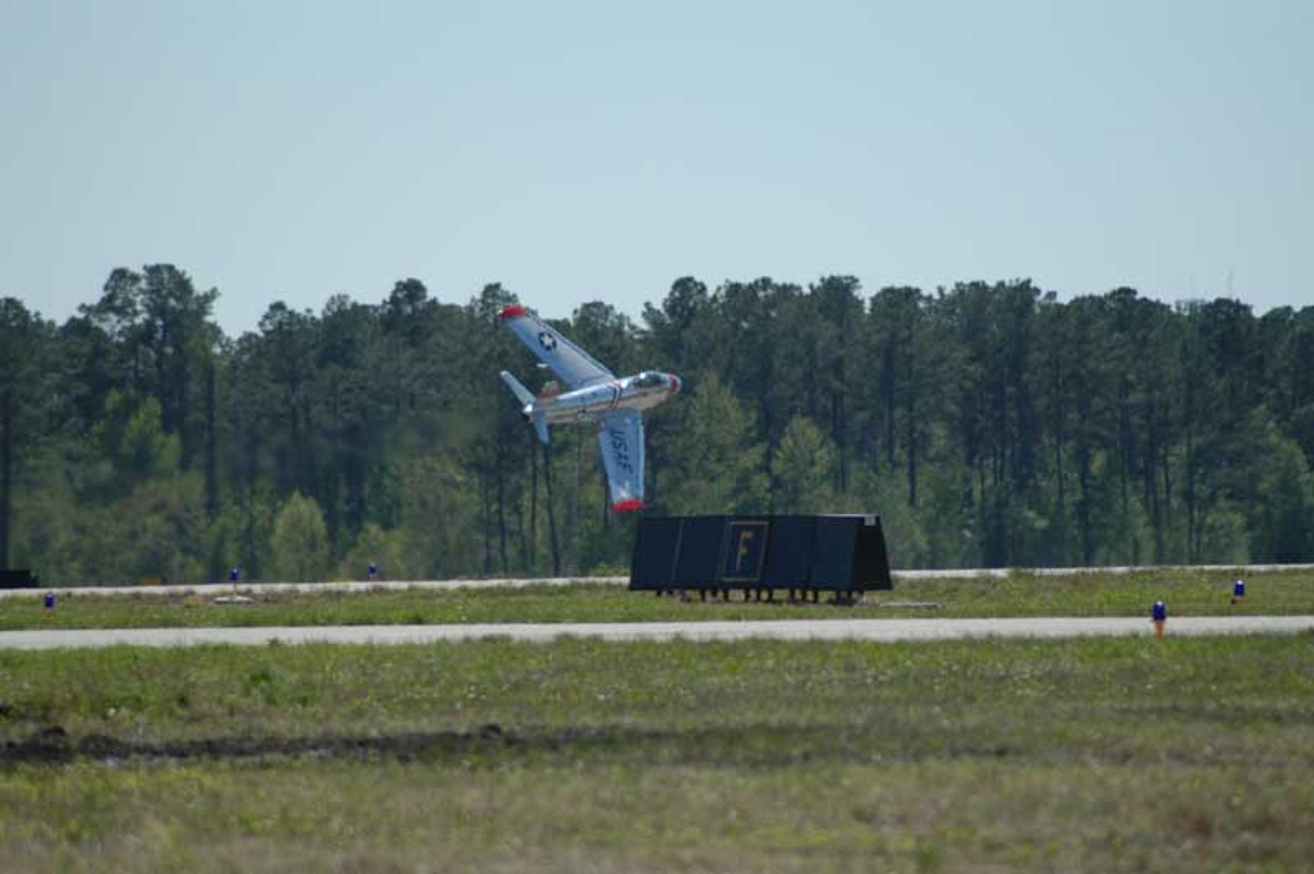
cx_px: 657
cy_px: 437
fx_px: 16411
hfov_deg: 4.6
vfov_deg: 3.0
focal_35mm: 450
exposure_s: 1/1000
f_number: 5.6
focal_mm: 300
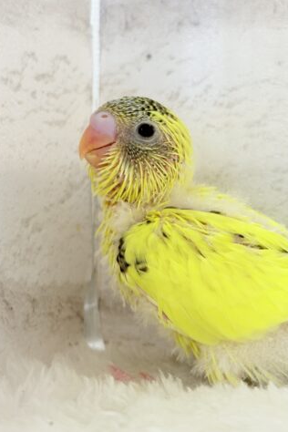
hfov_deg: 18.6
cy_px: 217
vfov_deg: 27.7
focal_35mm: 73
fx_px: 876
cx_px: 208
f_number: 1.6
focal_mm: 5.96
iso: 50
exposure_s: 1/50
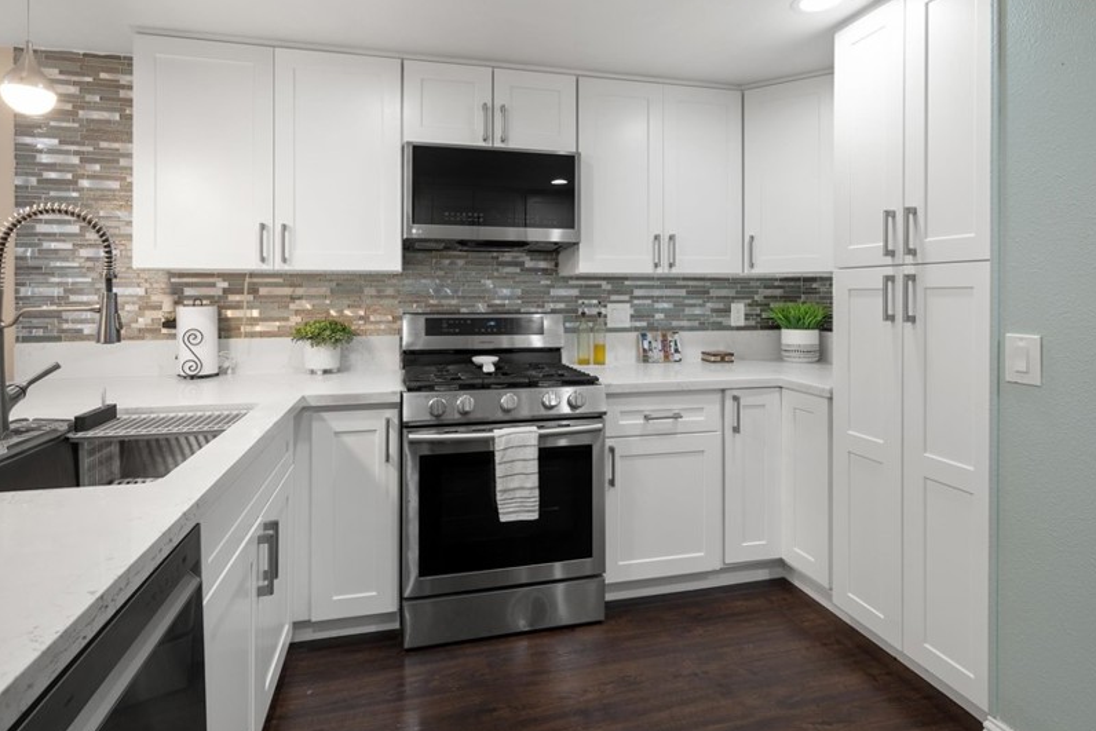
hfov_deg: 90.0
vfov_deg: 66.9
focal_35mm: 18
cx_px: 527
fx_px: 548
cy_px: 302
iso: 100
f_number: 8
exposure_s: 1/3
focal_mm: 14
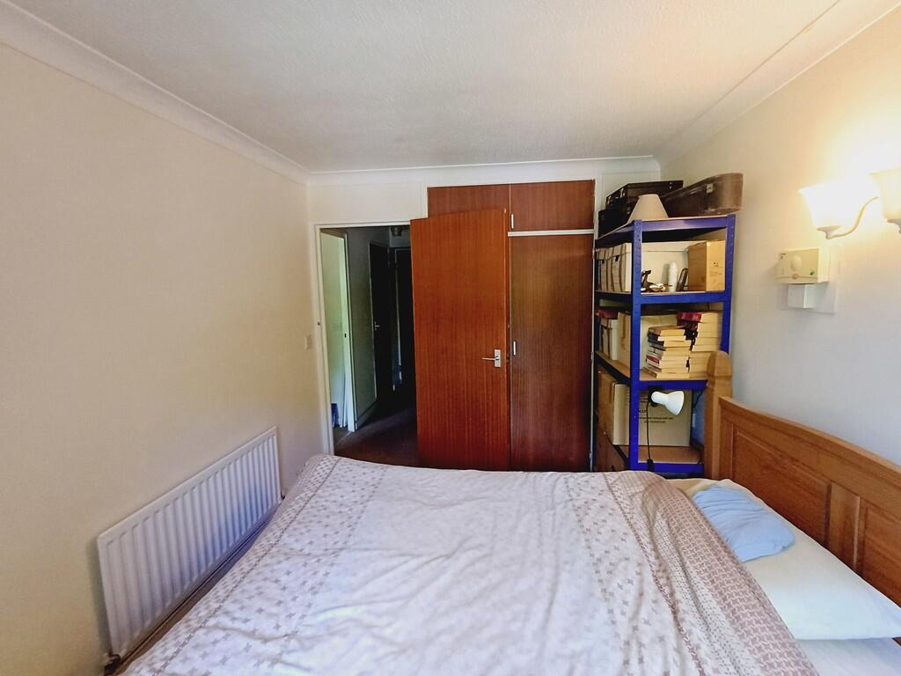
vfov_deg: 78.1
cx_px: 450
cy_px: 338
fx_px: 416
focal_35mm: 16
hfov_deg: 94.5
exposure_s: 1/50
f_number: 2.2
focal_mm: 1.64
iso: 250
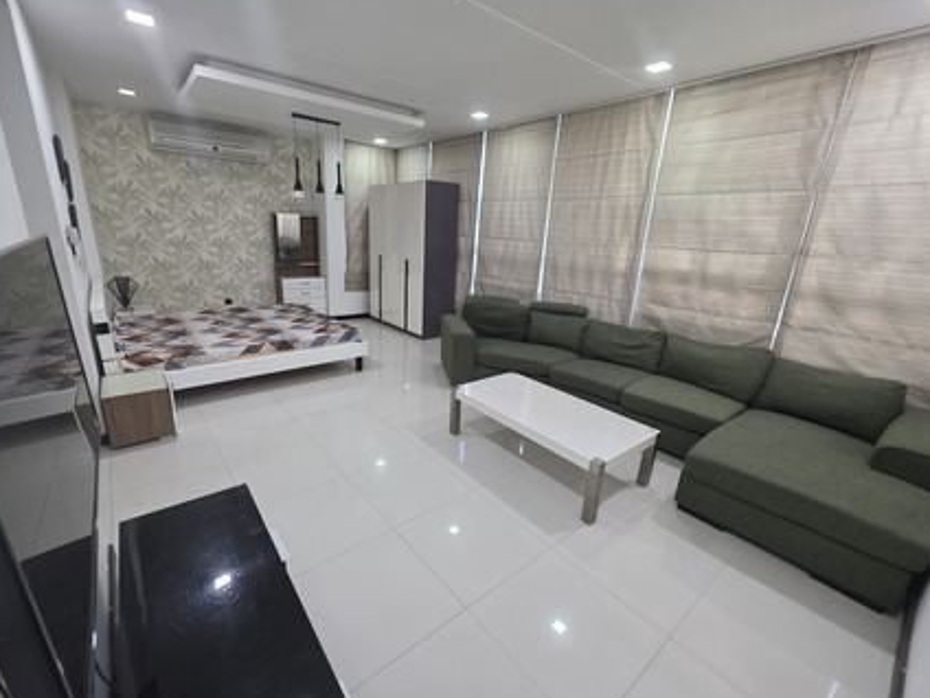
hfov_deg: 102.0
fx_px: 376
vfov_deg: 85.7
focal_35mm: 14
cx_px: 442
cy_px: 350
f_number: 1.9
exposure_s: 1/50
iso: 160
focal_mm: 2.2
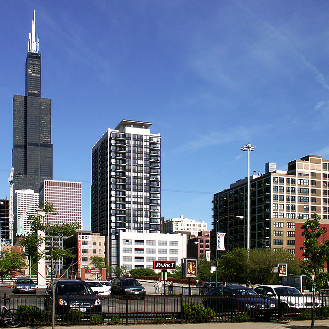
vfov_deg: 40.0
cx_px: 134
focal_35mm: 42
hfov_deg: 39.9
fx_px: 452
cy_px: 166
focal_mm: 7.18
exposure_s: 1/500
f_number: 6.7
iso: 64
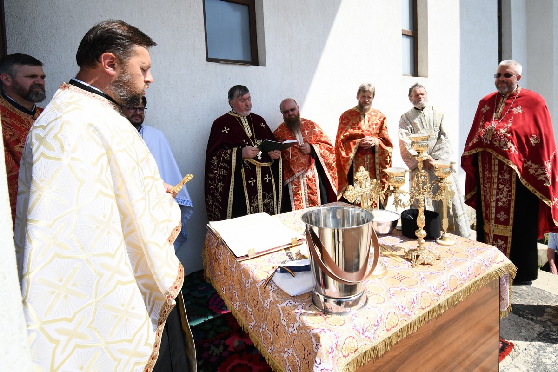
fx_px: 232
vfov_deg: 77.3
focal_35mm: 15
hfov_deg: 100.4
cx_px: 279
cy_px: 186
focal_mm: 10
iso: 250
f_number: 4.5
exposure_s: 1/1000
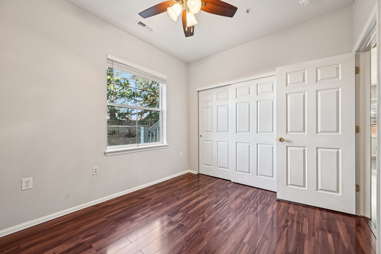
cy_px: 127
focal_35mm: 14
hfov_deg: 104.3
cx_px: 190
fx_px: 148
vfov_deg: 81.2
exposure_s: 1/15
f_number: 8
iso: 400
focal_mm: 14
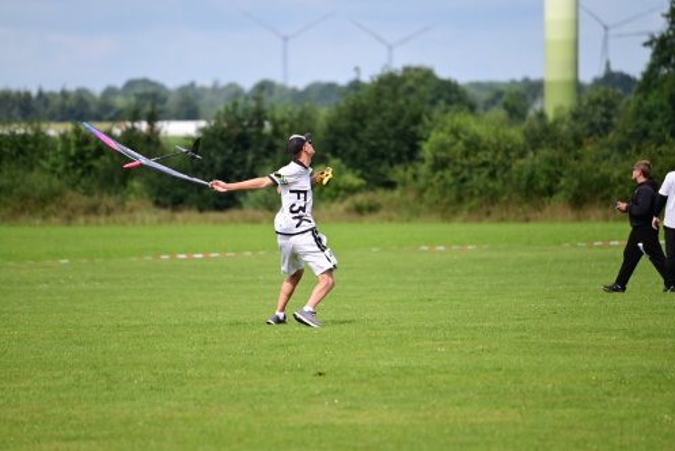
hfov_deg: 5.2
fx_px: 7504
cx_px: 338
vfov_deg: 3.4
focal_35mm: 400
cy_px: 226
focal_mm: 400
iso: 1000
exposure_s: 1/3200
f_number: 6.3
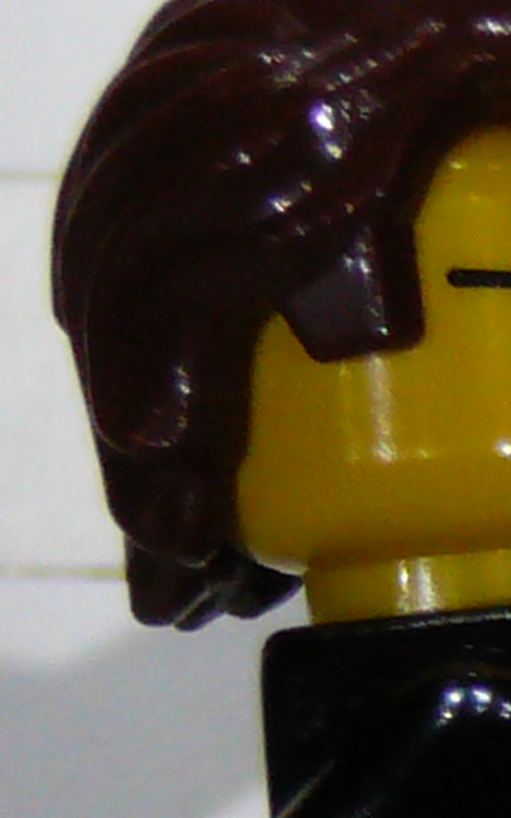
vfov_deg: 4.8
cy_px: 972
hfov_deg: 2.9
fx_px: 9832
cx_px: 1713
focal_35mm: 441
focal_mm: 11.5
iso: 200
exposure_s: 1/30
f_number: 3.7
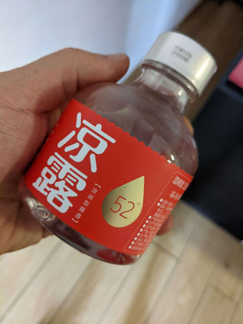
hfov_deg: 51.4
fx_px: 253
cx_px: 122
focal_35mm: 27
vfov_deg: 65.3
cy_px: 162
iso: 1141
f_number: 1.73
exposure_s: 1/57.4
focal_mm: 4.38
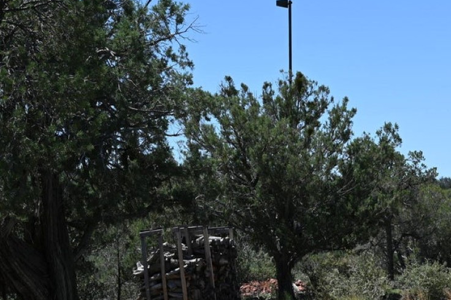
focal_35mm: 120
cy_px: 212
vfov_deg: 11.4
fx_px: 1503
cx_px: 552
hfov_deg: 16.3
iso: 100
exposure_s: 1/400
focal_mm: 49
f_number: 7.1
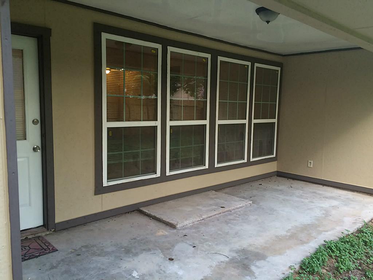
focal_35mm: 29
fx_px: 312
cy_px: 140
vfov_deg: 48.2
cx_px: 186
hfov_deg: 61.7
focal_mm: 4.15
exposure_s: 1/30
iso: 64
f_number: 2.2
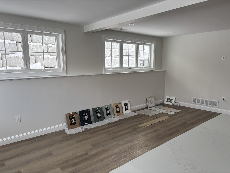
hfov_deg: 67.3
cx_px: 115
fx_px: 173
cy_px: 86
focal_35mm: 26
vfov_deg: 53.1
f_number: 1.6
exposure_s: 1/120
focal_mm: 5.96
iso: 64
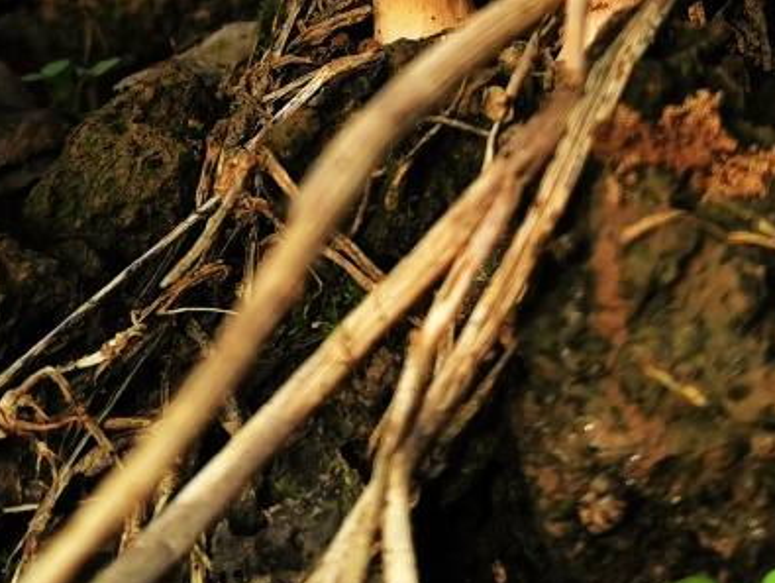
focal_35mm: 88
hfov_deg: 22.2
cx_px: 445
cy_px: -61
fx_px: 1972
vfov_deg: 16.3
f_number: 1.6
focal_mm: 5.56
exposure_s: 1/370
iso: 50
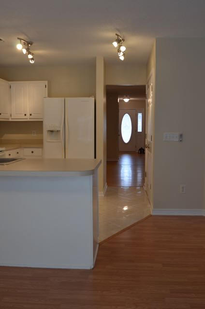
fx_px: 309
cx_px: 102
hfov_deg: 36.7
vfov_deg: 53.2
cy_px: 154
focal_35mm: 36
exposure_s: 1/60
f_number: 4.5
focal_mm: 24
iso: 400
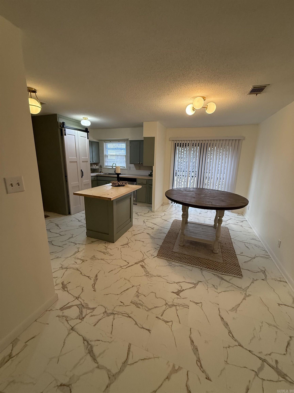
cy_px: 196
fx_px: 159
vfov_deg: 102.1
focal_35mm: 14
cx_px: 147
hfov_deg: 85.7
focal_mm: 2.22
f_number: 2.2
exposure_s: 1/120
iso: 250
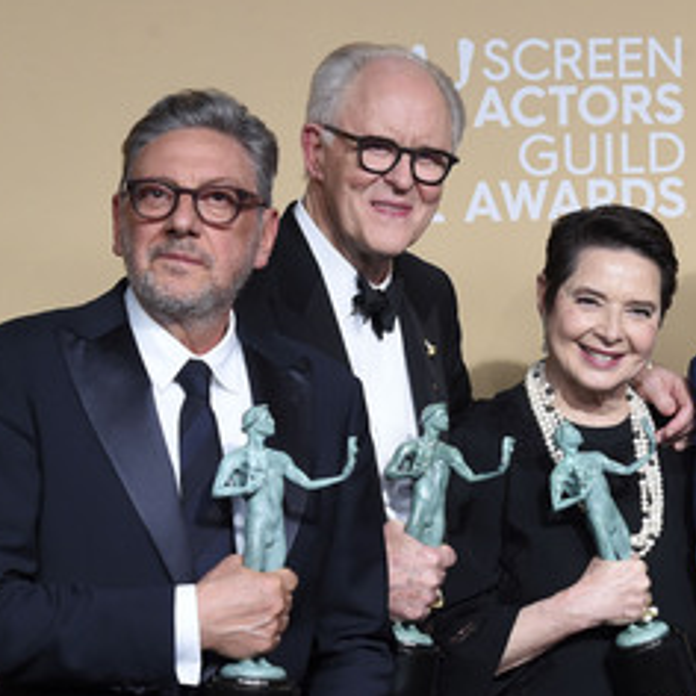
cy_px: 425
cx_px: 525
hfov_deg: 16.2
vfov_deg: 16.3
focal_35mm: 107
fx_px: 2434
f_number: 7.1
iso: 2500
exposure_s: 1/250
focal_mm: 66
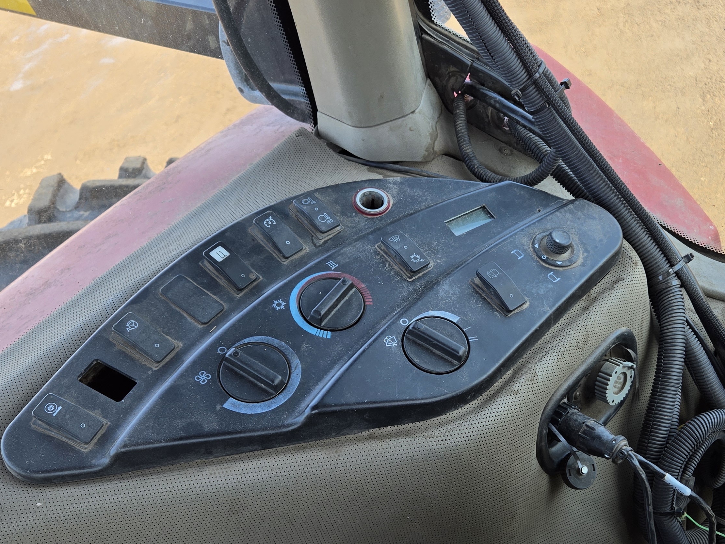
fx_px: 859
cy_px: 360
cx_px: 467
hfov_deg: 45.3
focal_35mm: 41
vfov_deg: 34.8
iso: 25
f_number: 1.8
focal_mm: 5.4
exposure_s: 1/233
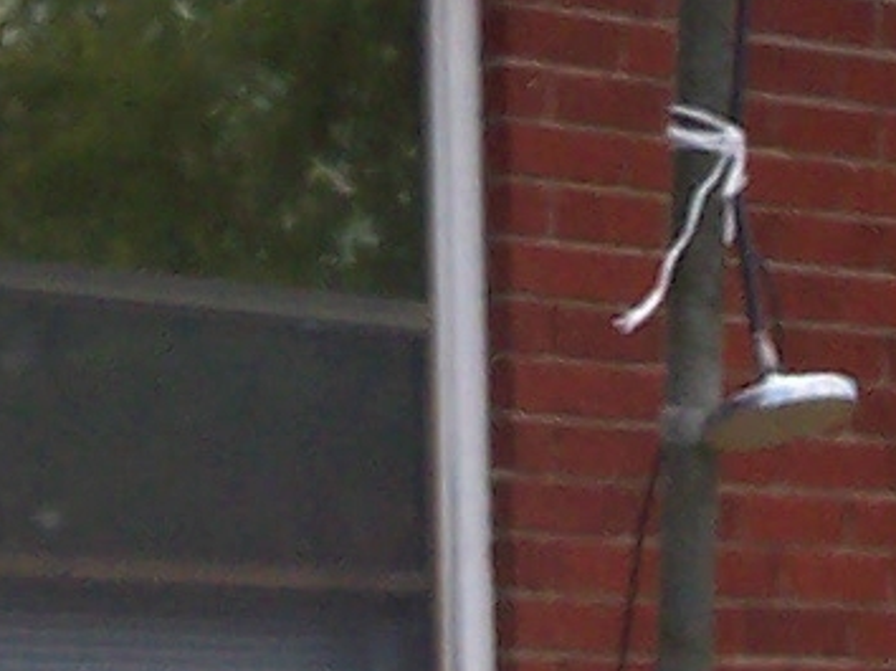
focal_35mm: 277
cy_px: -562
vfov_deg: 5.3
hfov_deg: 7.2
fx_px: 7165
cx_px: 423
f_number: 4.8
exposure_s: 1/350
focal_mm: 8
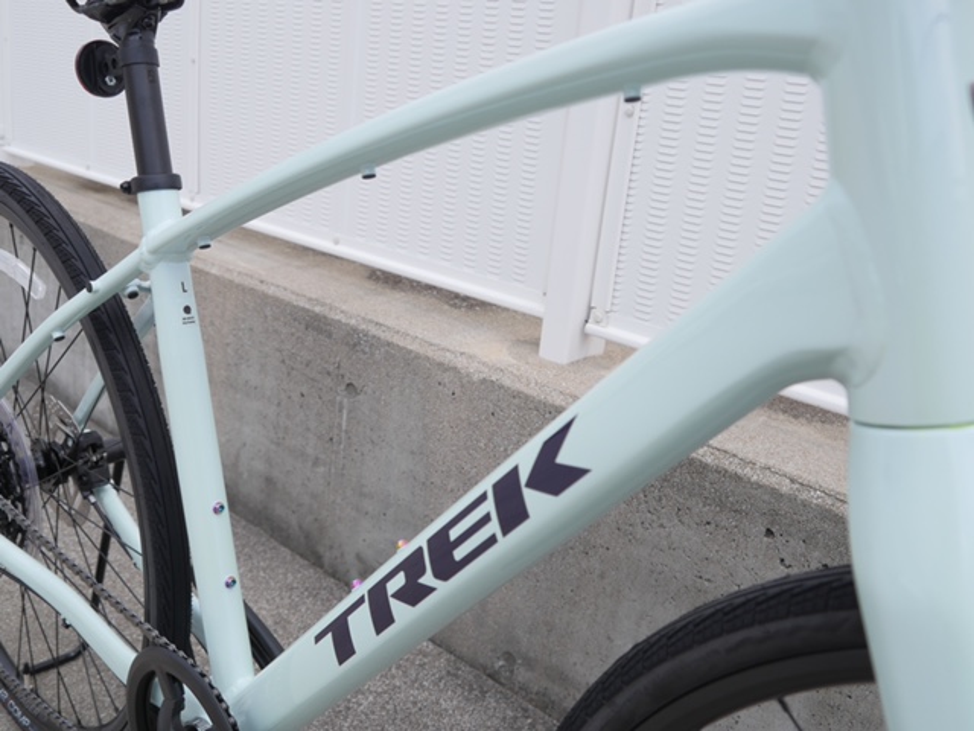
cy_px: 366
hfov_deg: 56.8
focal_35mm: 32
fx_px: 900
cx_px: 487
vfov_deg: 44.2
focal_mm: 16
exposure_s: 1/1300
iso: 200
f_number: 3.8
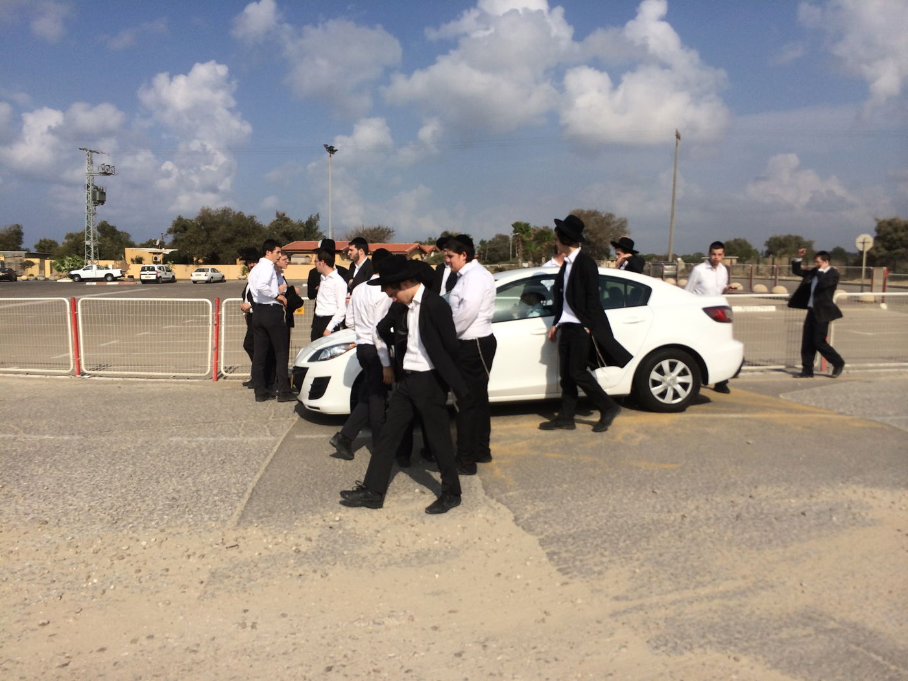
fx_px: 787
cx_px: 454
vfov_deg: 46.8
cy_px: 340
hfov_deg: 60.0
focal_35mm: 30
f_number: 2.2
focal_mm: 4.12
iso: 40
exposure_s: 1/4566
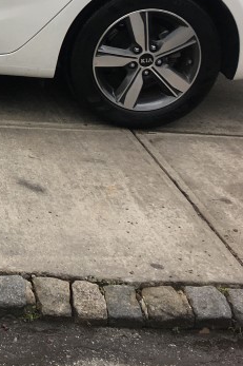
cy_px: 17
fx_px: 902
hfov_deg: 14.0
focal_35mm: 89
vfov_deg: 22.2
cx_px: -161
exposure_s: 1/455
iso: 25
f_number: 2.2
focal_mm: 4.15
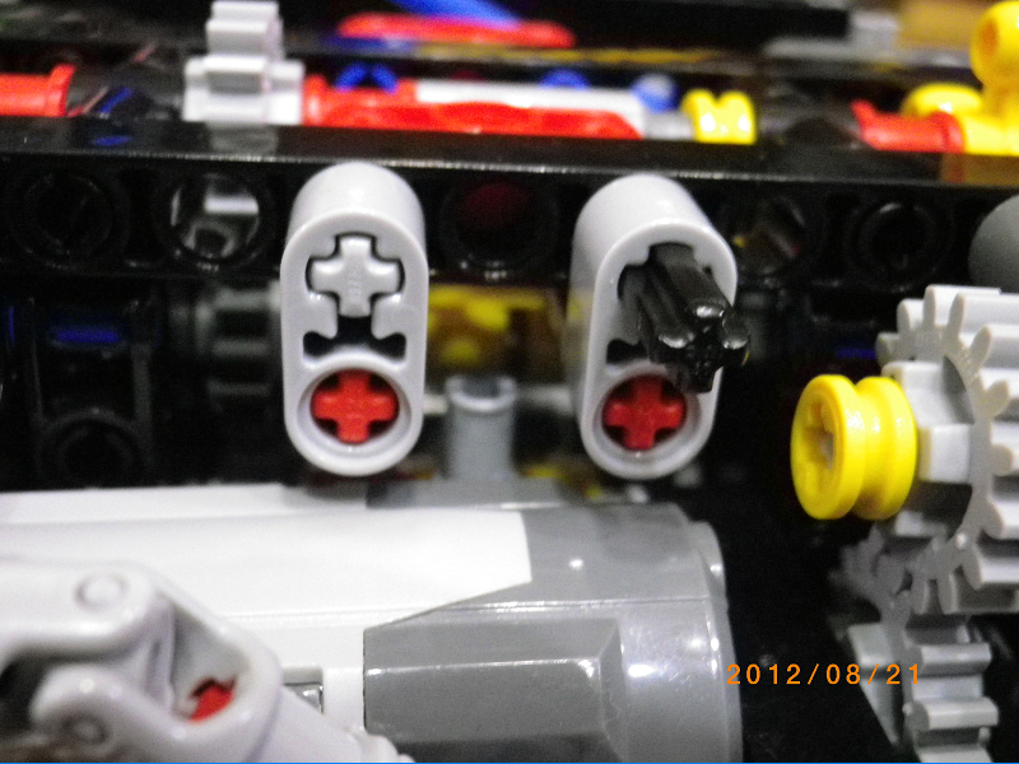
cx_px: 510
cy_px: 382
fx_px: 1207
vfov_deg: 35.1
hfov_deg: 45.8
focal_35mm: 41
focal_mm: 7.3
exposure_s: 1/8
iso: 800
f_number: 3.9
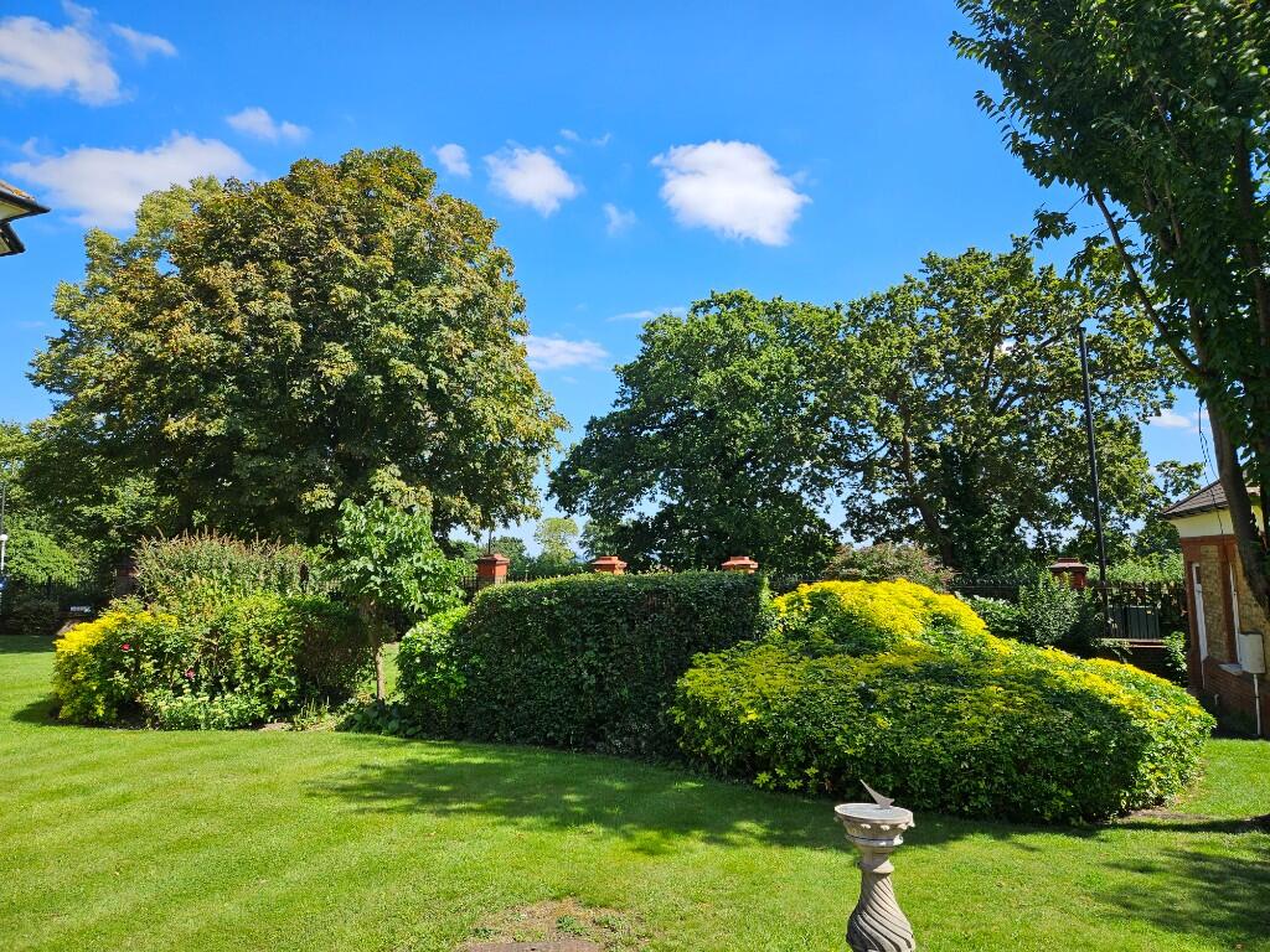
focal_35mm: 23
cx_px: 635
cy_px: 476
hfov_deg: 73.9
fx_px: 844
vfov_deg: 58.9
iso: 25
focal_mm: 5.4
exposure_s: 1/1123
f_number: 1.8
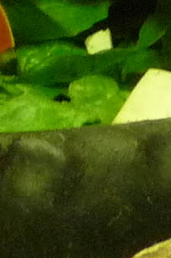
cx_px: 36
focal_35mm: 1269
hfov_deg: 1.1
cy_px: -129
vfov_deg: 1.6
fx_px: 9051
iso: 400
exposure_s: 1/25
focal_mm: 24.1
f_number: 4.8
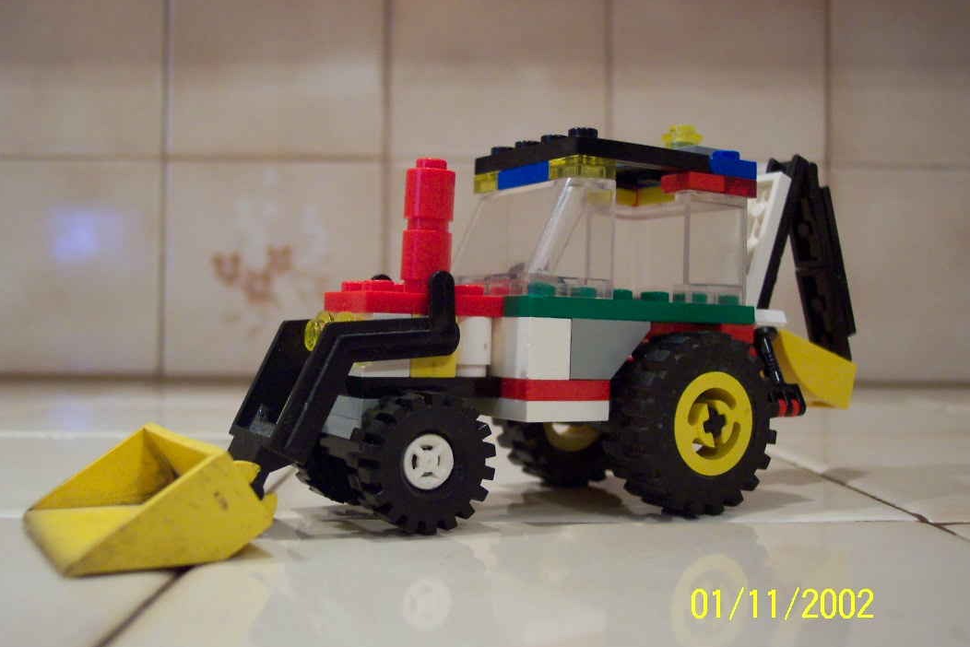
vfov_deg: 34.2
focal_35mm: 39
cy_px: 329
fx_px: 1051
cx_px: 480
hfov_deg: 49.5
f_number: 2.8
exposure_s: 1/30
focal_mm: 8
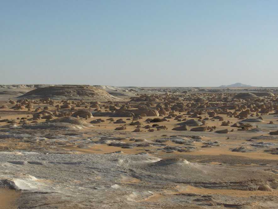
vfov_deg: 17.2
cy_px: 104
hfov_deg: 22.7
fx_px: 692
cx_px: 139
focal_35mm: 86
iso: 100
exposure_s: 1/559
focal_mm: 17.5
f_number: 6.7
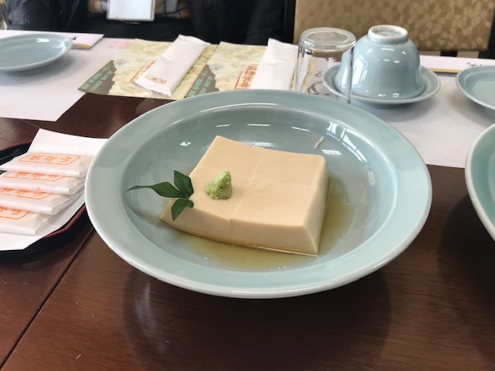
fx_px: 415
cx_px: 251
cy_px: 181
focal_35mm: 29
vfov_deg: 48.2
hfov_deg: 61.7
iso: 32
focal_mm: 3.99
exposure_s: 1/60
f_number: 1.8
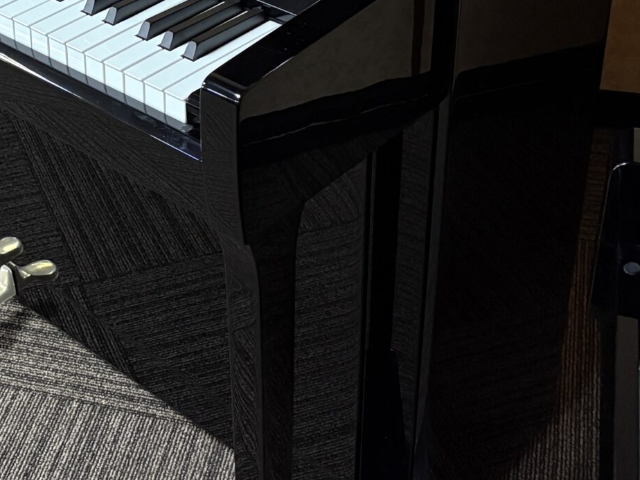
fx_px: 1331
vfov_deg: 20.0
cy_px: 31
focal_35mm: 72
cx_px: 57
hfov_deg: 26.1
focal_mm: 5.96
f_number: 1.6
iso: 500
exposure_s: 1/25
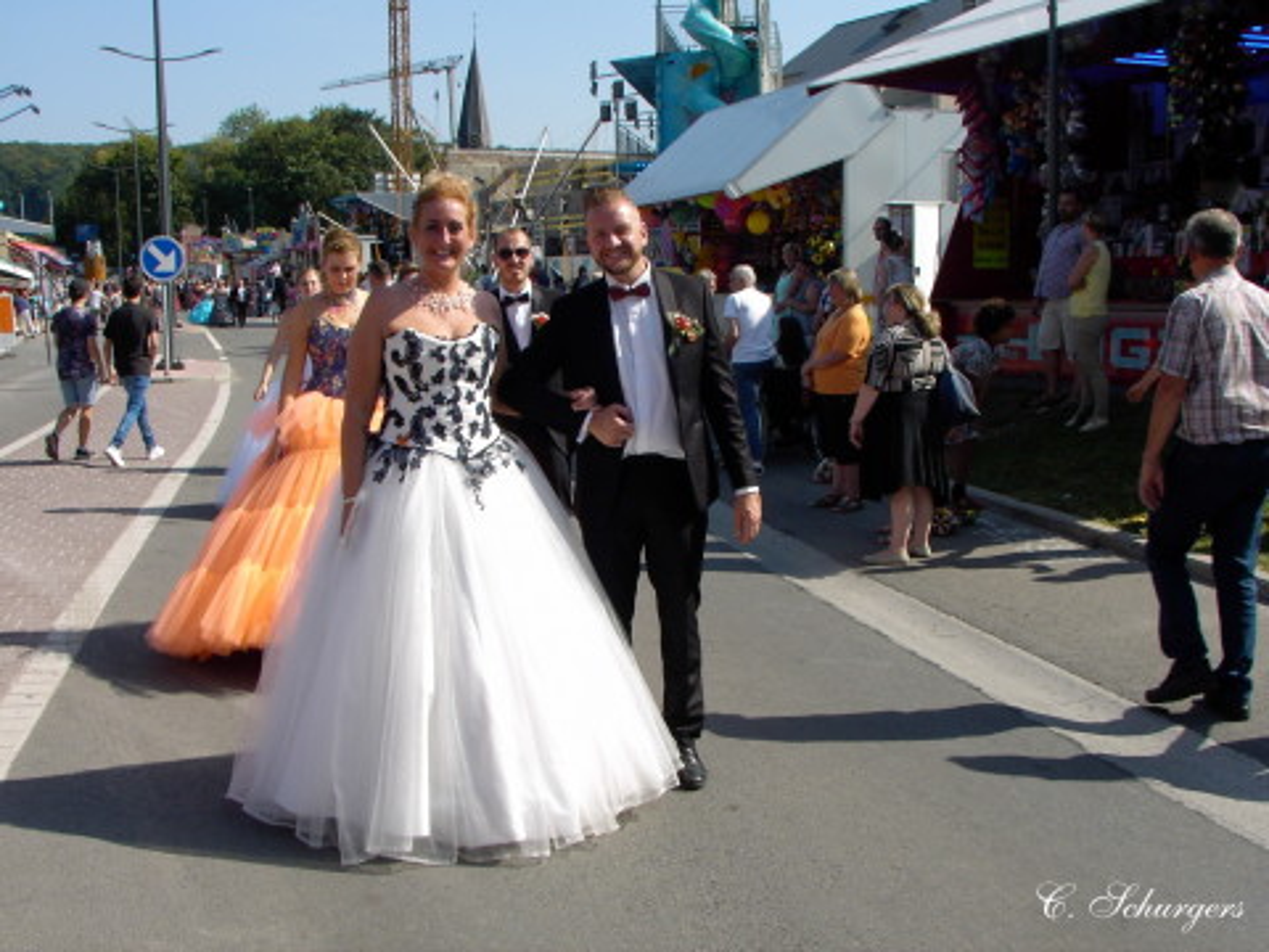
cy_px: 476
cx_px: 634
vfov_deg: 36.0
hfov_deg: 46.8
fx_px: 1466
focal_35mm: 40
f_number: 5.6
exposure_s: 1/260
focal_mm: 6.2
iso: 70
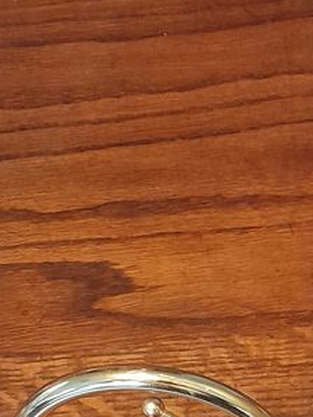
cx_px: 345
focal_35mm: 90
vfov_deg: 20.5
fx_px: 1085
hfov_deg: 15.9
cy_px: 486
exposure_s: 1/25
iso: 800
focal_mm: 4
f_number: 1.8
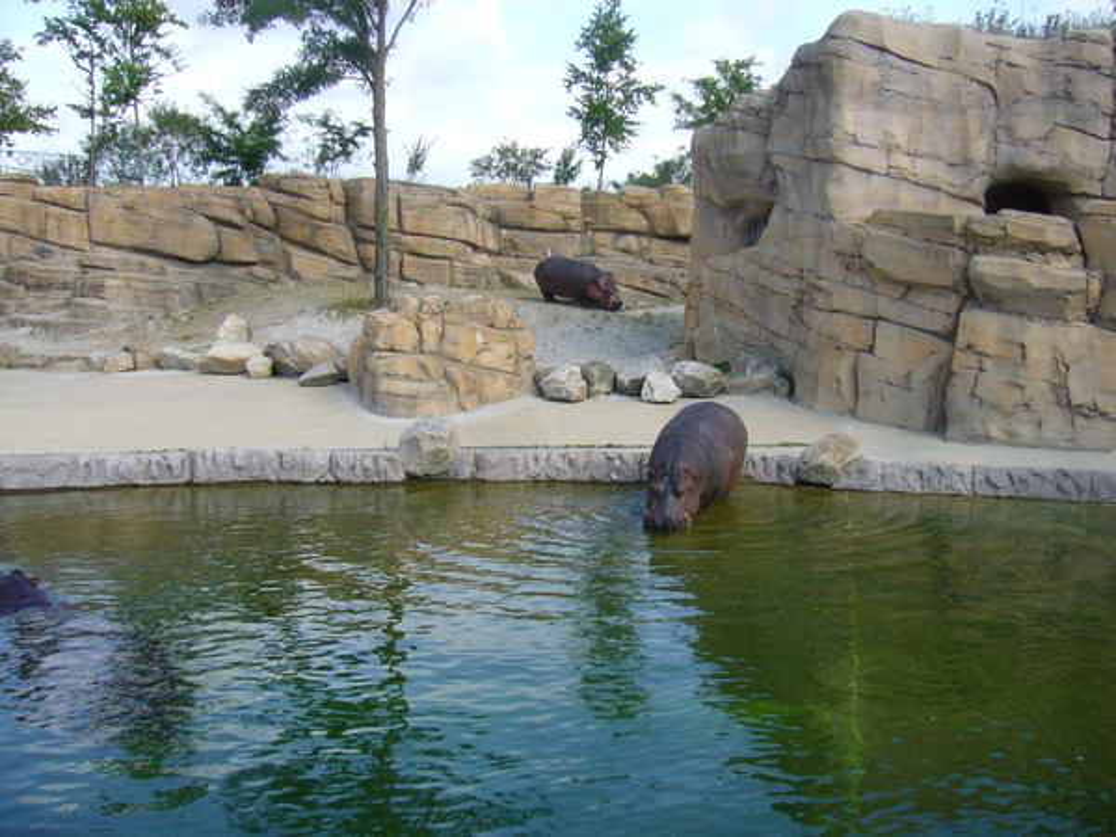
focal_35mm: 35
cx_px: 558
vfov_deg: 40.7
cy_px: 418
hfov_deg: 52.6
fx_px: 1128
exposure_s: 1/250
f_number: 5.6
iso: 100
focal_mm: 5.8
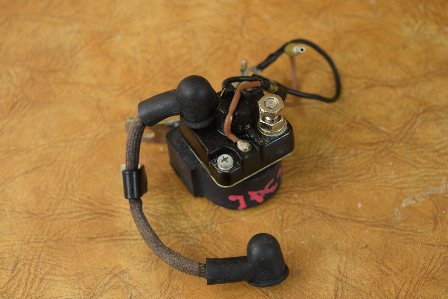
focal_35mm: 68
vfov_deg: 20.2
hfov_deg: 29.9
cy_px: 150
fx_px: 840
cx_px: 224
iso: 360
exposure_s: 1/125
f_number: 5.6
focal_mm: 45
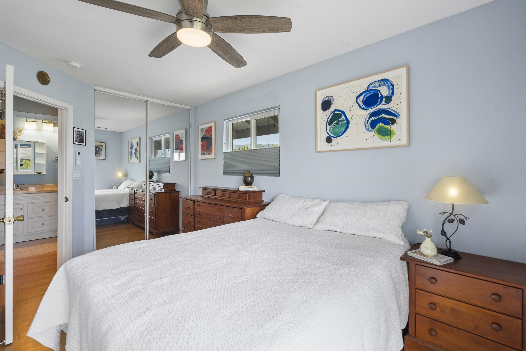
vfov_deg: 73.7
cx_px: 263
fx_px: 234
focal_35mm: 16
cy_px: 176
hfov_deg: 96.7
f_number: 8
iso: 100
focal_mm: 16
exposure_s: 1/2
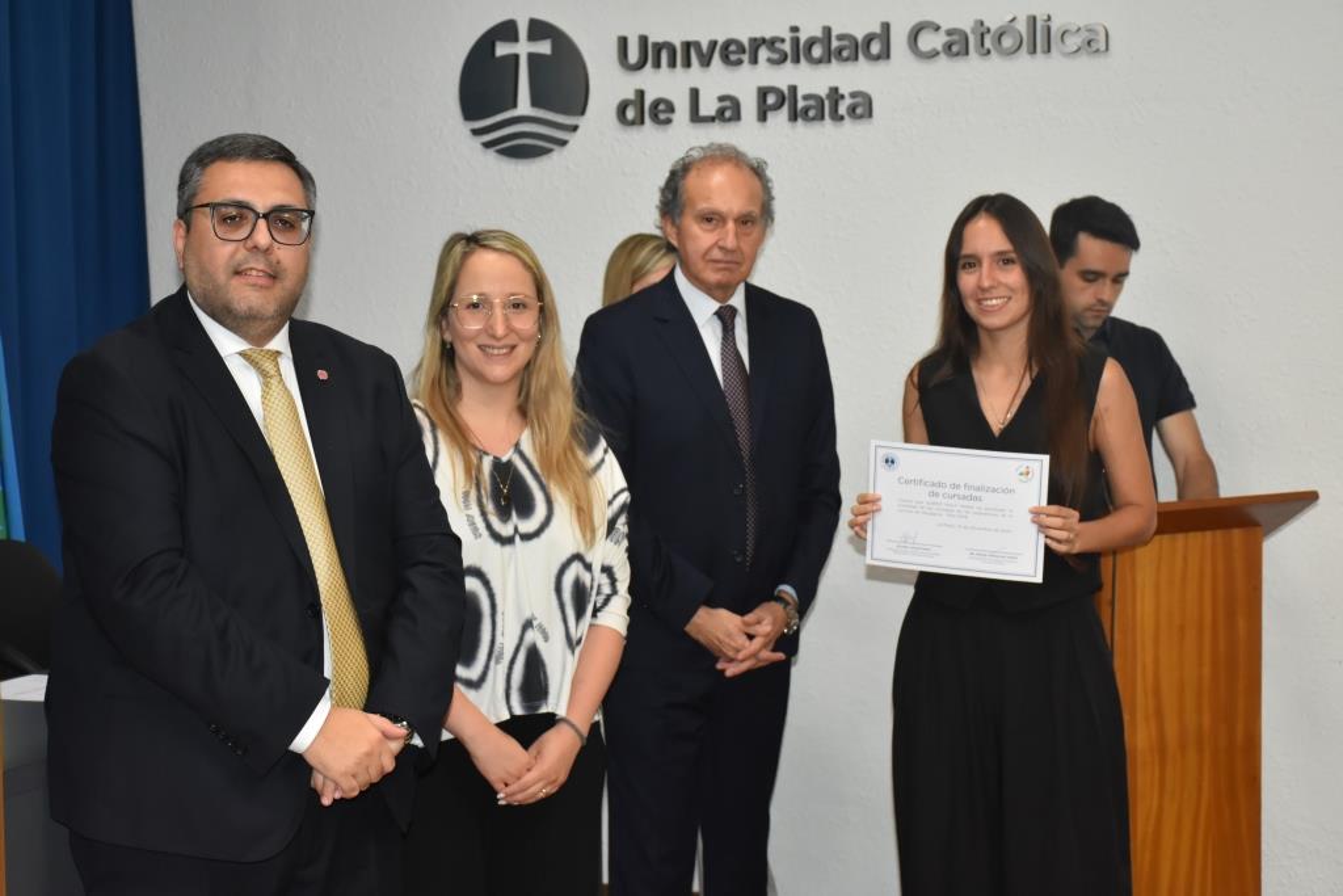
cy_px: 448
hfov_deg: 29.9
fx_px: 2518
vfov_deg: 20.2
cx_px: 672
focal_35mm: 68
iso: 1600
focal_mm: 45
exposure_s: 1/100
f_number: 5.6
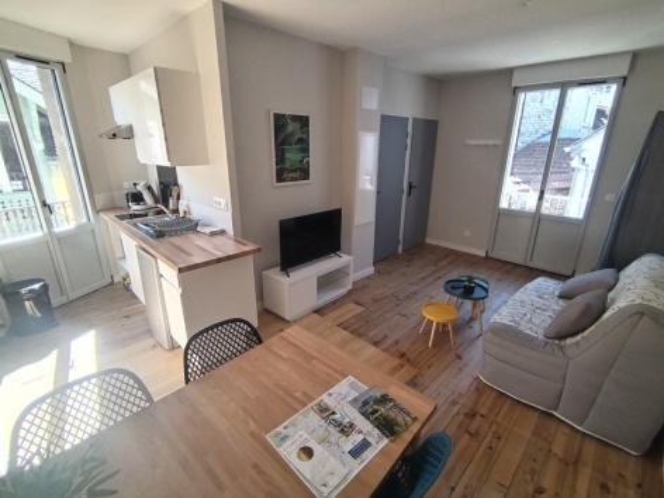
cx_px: 332
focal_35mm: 17
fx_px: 326
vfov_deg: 74.7
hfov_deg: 91.0
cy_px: 249
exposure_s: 1/100
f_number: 2.2
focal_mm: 1.42
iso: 215
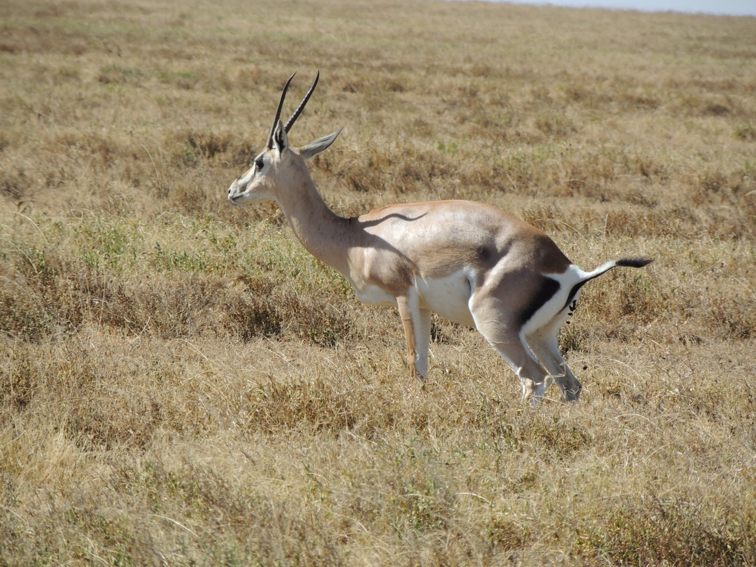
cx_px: 378
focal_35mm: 500
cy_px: 284
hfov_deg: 4.0
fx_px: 10922
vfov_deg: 3.0
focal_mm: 89.1
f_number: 4.9
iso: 100
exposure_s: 1/500
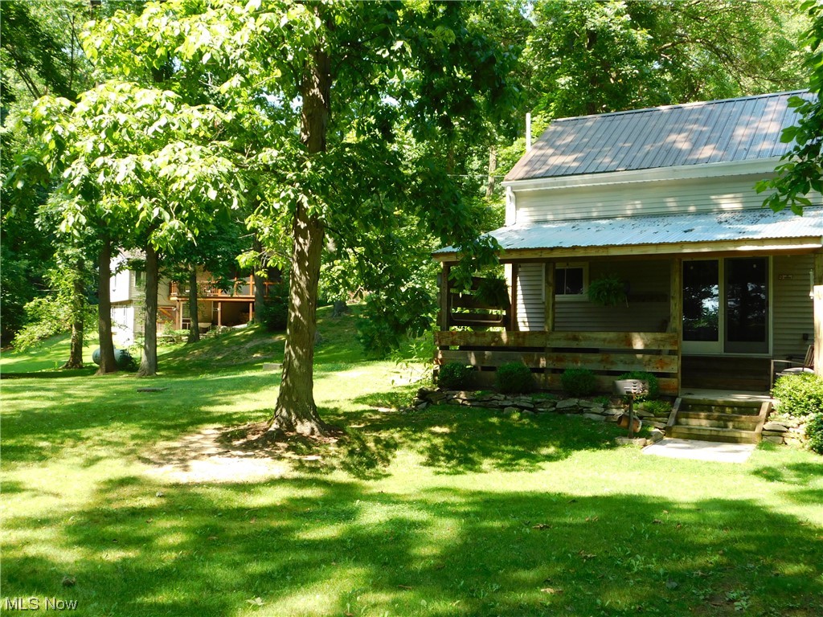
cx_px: 412
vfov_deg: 39.7
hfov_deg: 51.4
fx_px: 856
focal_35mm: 36
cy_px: 308
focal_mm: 6.3
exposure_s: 1/125
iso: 125
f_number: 3.5
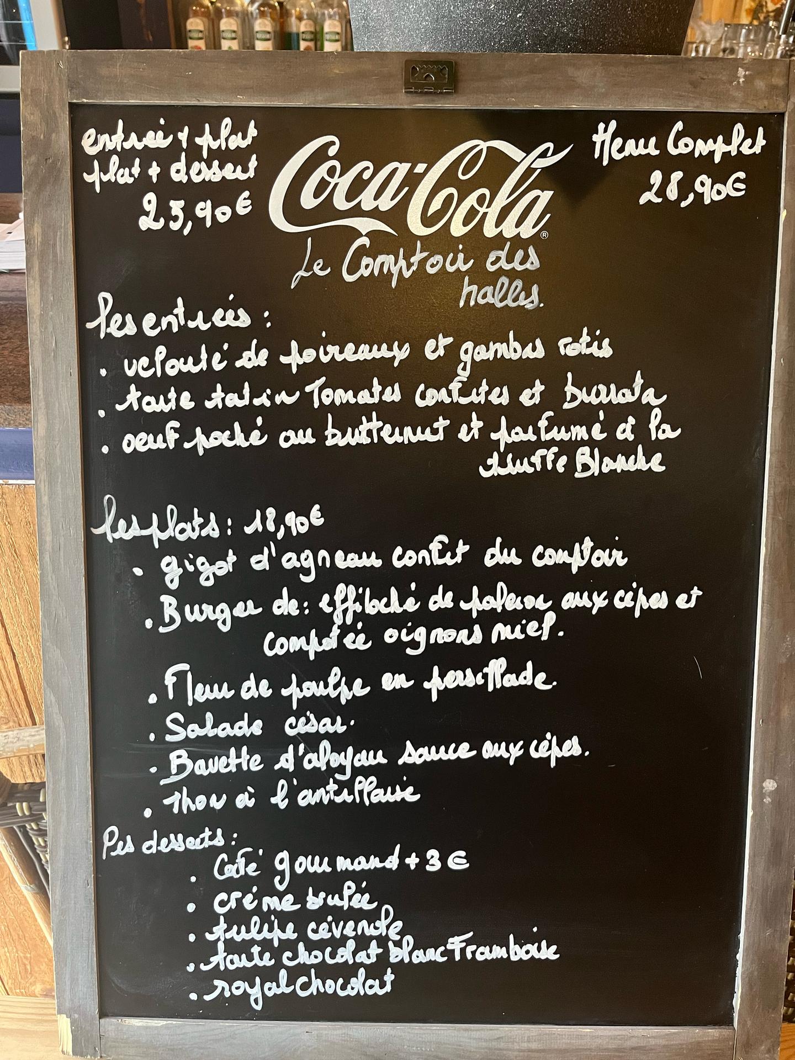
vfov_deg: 67.3
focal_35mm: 26
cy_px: 530
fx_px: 796
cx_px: 398
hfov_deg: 53.1
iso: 500
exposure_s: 1/60
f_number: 1.6
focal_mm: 5.1
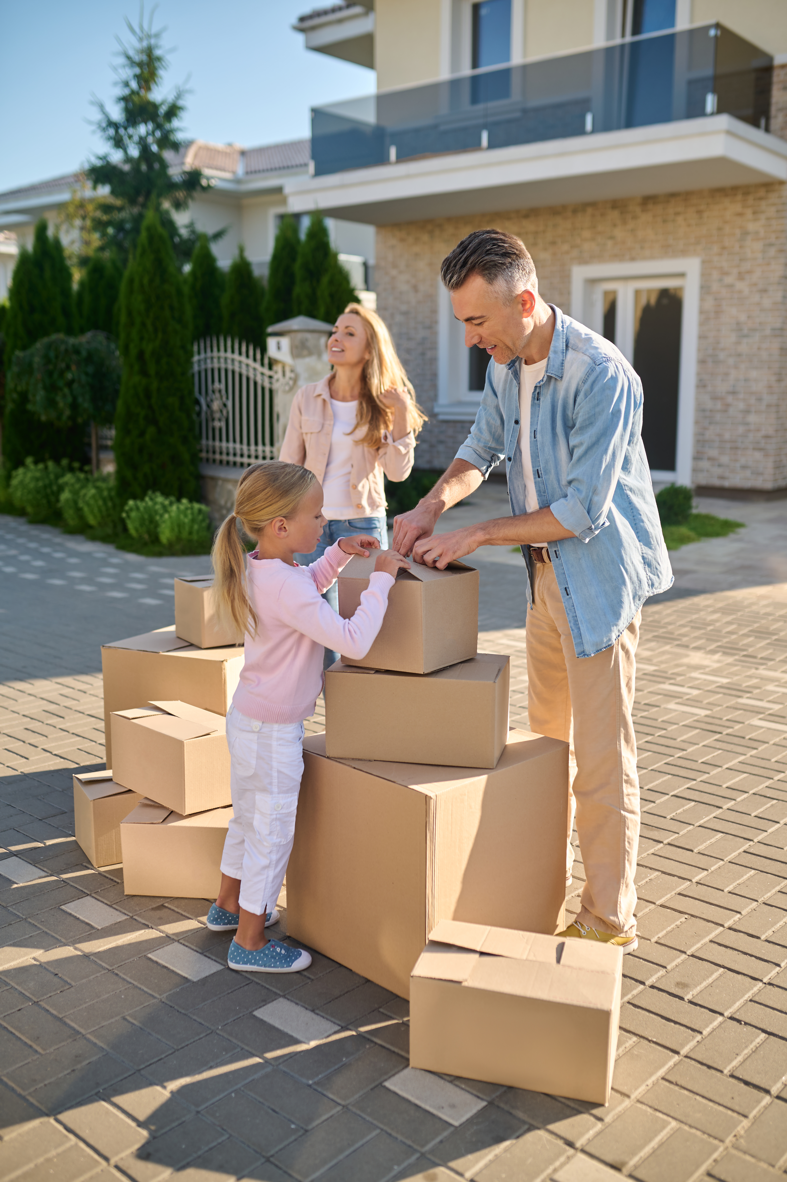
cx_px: 394
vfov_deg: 54.5
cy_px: 591
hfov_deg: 37.8
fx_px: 1149
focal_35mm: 35
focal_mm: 35
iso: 125
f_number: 2.5
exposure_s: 1/1250
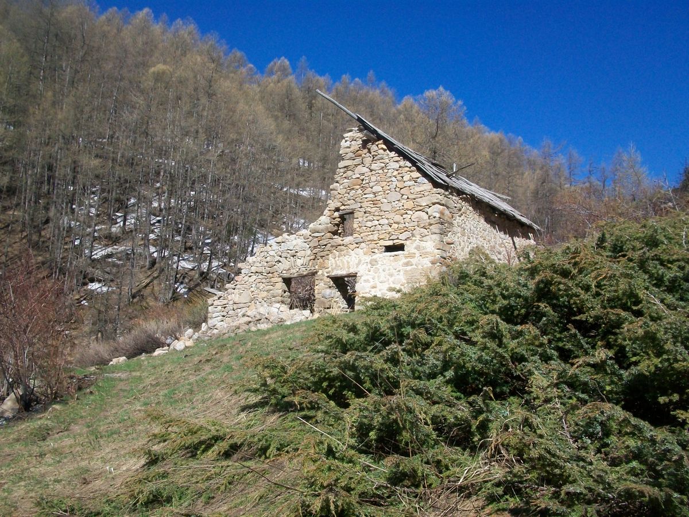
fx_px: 677
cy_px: 258
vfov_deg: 41.8
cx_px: 344
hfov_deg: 54.0
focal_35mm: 34
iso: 80
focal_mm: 5.7
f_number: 5.5
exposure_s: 1/500
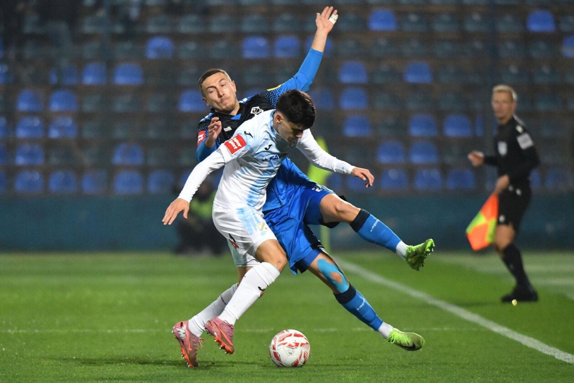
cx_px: 287
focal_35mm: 350
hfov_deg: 5.9
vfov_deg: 3.9
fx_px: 5580
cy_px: 192
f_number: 4
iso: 6400
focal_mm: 350
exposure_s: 1/1600
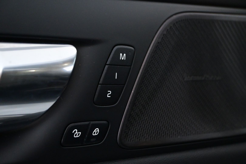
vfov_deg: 29.9
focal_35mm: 45
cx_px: 123
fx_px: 307
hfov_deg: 43.6
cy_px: 82
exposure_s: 1/50
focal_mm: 30
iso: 4000
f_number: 4.8
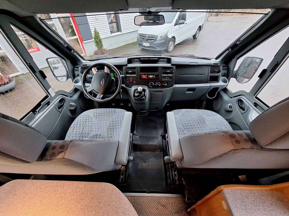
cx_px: 144
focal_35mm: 13
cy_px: 108
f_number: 2.2
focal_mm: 1.74
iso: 400
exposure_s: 1/25
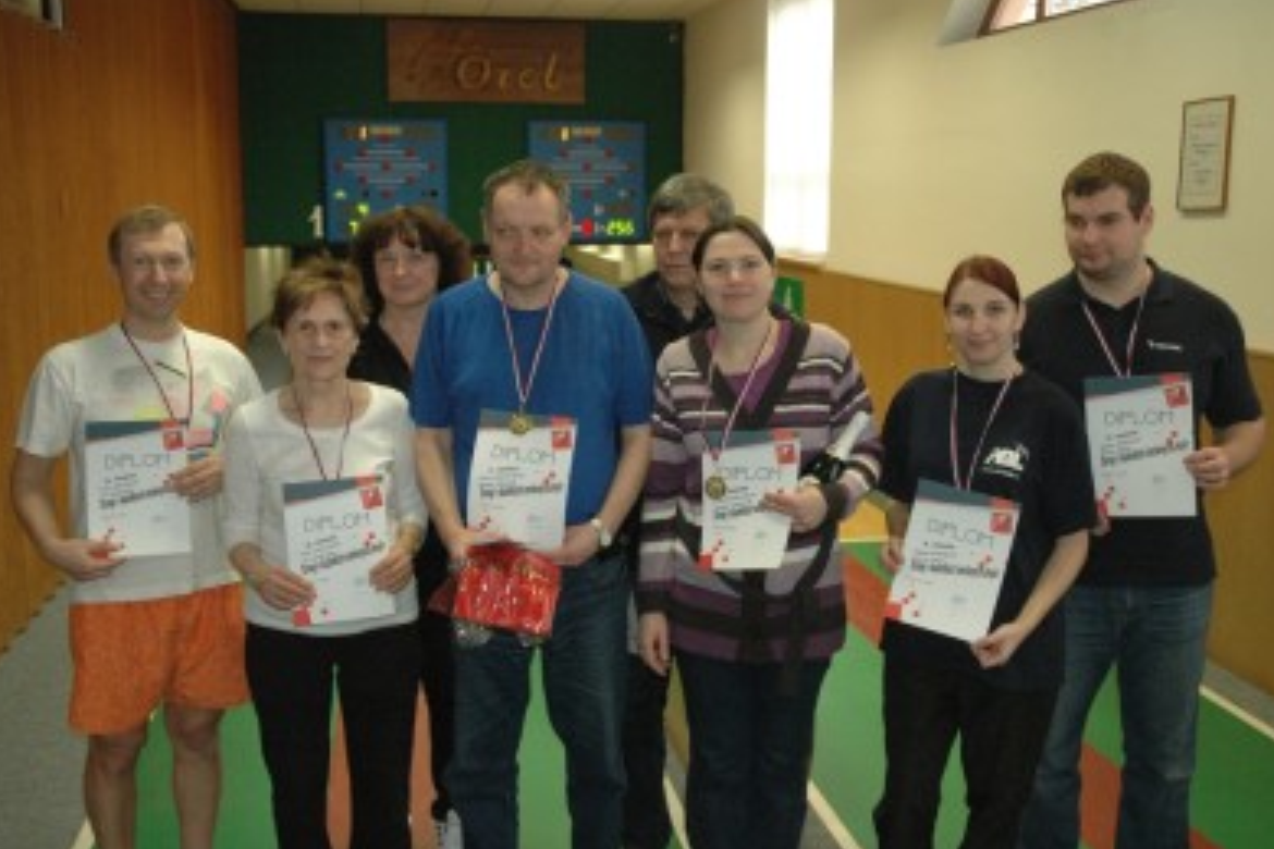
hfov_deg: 46.9
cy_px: 424
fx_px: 1469
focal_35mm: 42
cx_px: 630
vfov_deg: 32.2
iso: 1000
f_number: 4
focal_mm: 27
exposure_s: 1/60
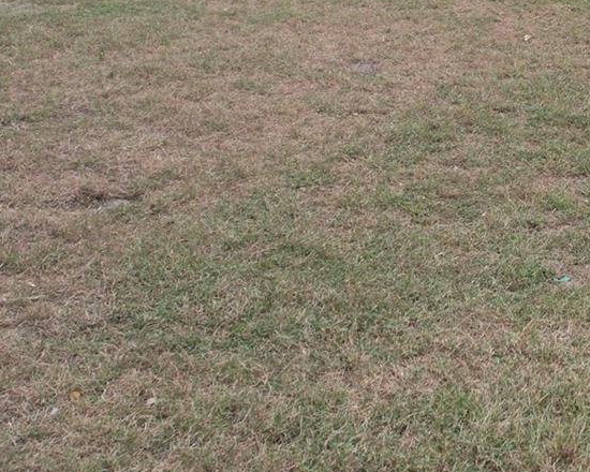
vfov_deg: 23.9
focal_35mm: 60
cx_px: 668
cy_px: -40
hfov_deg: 28.3
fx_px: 1048
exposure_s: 1/500
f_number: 2.8
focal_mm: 8.38
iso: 200
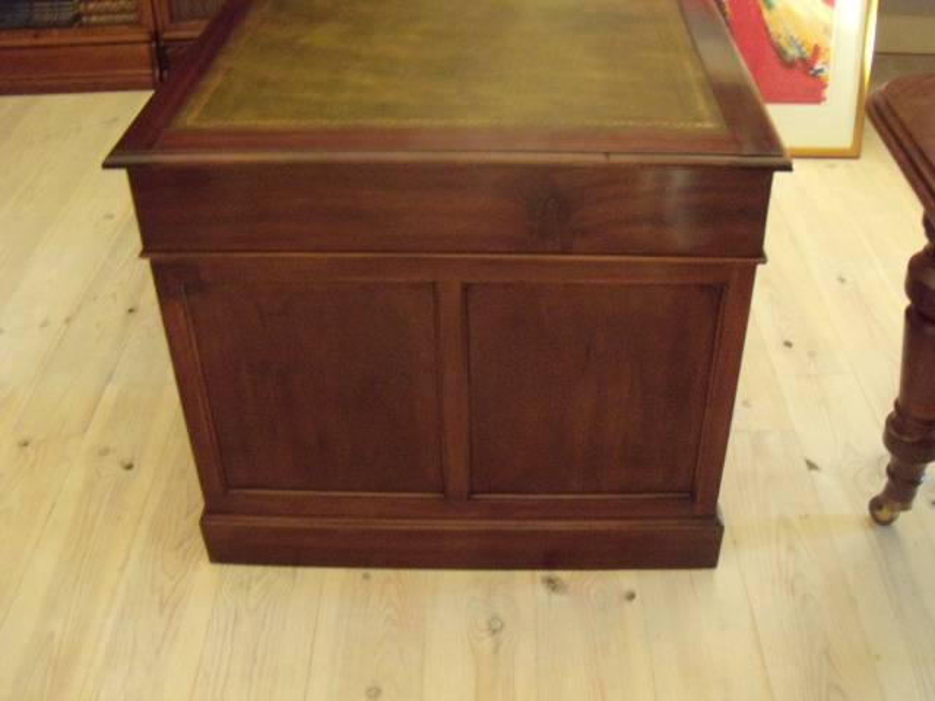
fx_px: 972
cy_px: 350
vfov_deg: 39.7
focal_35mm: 36
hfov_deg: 51.4
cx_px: 468
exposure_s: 1/8
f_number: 3.6
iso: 640
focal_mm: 6.4
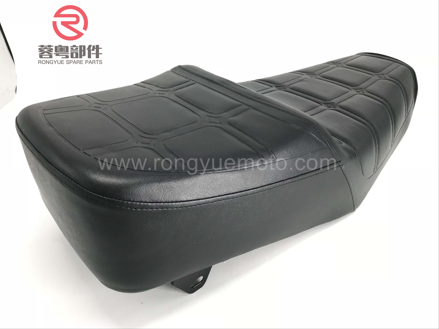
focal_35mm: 28
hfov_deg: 63.4
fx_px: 355
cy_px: 164
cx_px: 220
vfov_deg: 49.7
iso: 32
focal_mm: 3.99
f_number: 1.8
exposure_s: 1/100
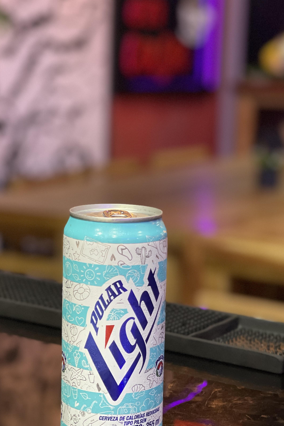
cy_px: 242
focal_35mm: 84
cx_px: 144
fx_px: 994
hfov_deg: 16.3
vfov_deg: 24.2
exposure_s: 1/30
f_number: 2.2
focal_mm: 7.5
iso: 320
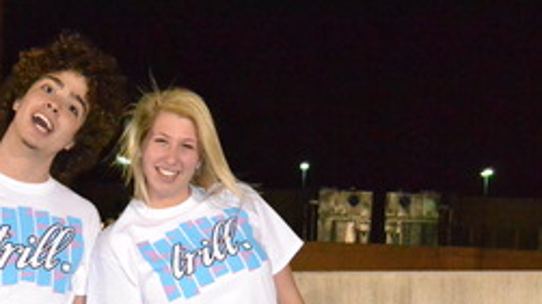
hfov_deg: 26.8
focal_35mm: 79
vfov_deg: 15.0
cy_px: 315
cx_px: 207
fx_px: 1135
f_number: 7.1
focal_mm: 28
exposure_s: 1/60
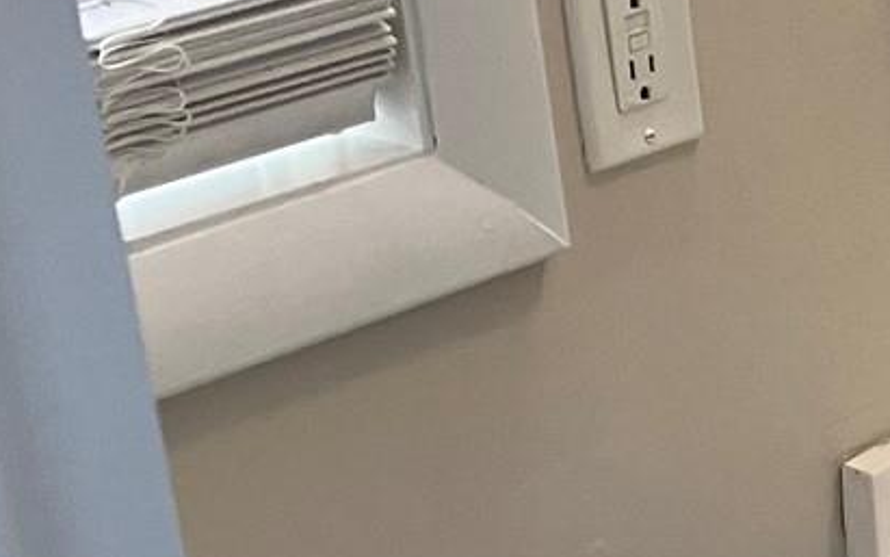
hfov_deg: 13.1
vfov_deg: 8.6
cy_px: 867
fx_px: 3590
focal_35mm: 148
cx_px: 1444
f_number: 1.8
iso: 64
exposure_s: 1/60
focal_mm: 3.99
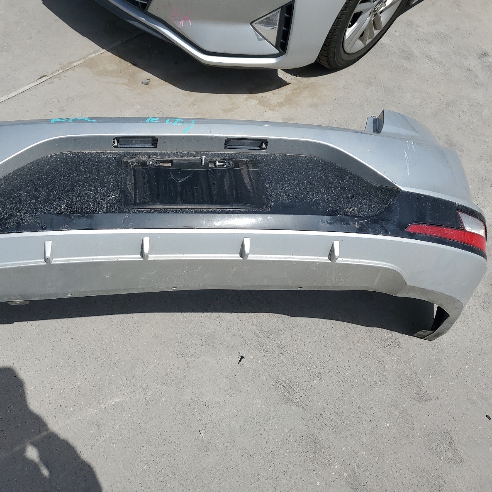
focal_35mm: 31
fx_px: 498
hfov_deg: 51.7
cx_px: 171
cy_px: 246
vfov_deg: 52.5
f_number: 1.5
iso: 50
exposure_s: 1/5000
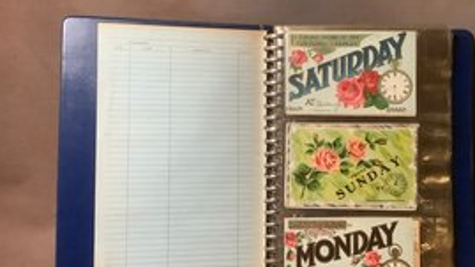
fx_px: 541
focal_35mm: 43
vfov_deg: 27.7
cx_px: 294
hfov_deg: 47.0
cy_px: 125
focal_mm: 3.3
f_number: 2.4
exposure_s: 1/30
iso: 400
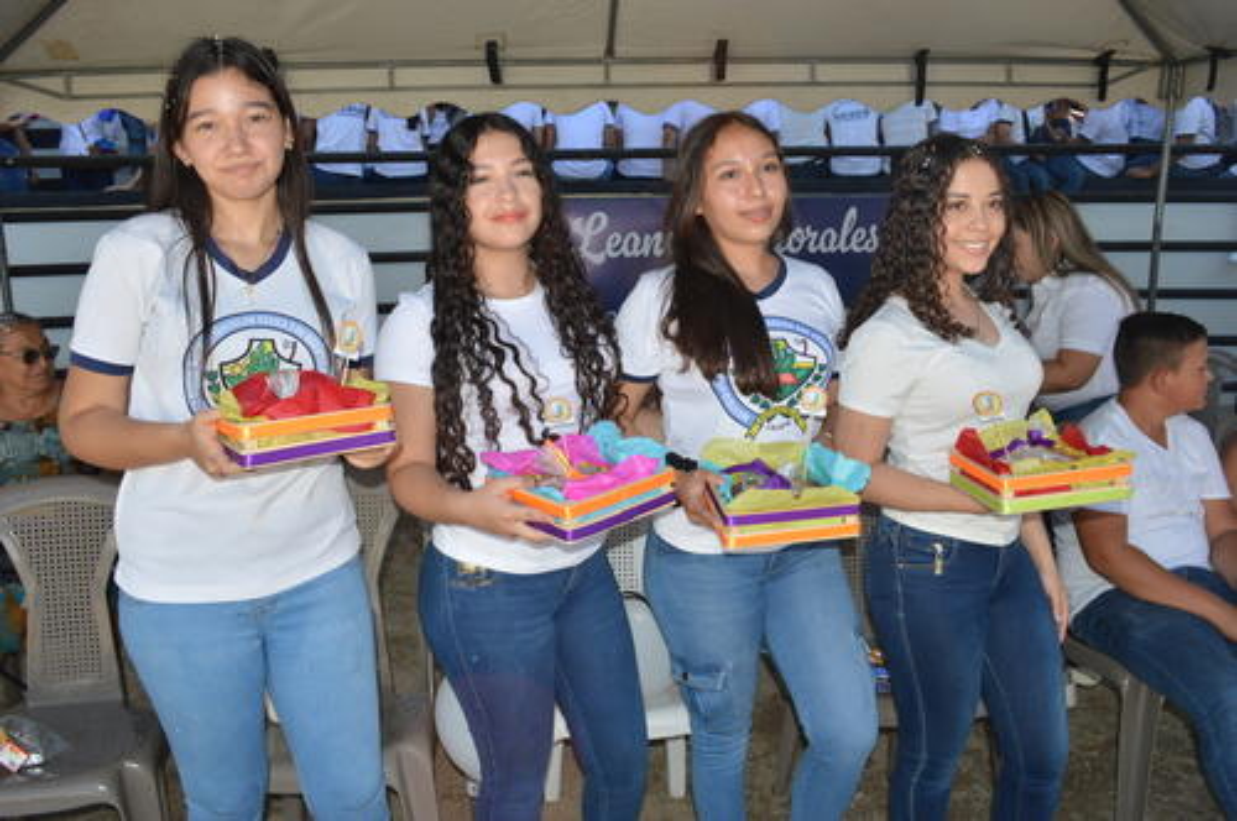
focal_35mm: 30
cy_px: 410
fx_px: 1029
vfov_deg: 43.5
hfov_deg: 62.0
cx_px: 618
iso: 200
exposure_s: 1/125
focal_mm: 20
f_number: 10
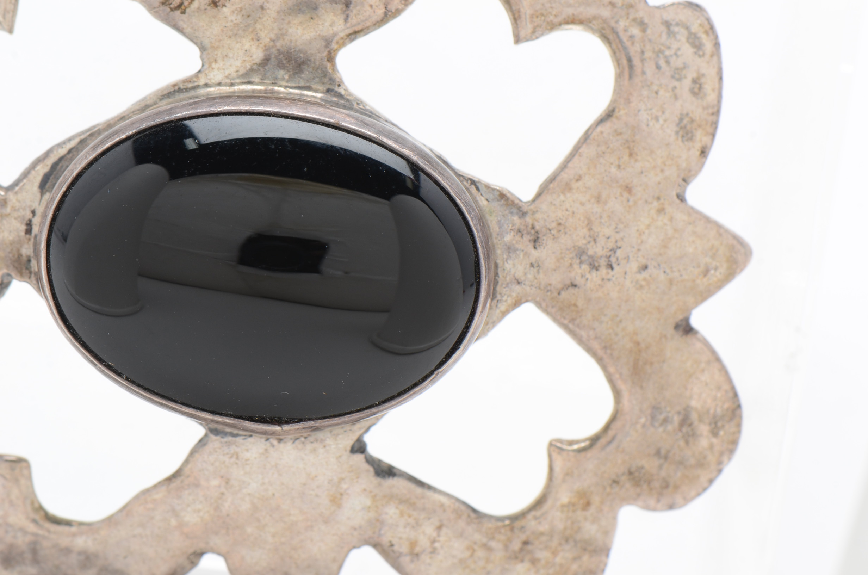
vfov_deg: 10.7
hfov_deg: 16.1
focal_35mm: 128
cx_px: 434
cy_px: 288
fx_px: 3068
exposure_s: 1/125
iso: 200
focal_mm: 85
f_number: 14
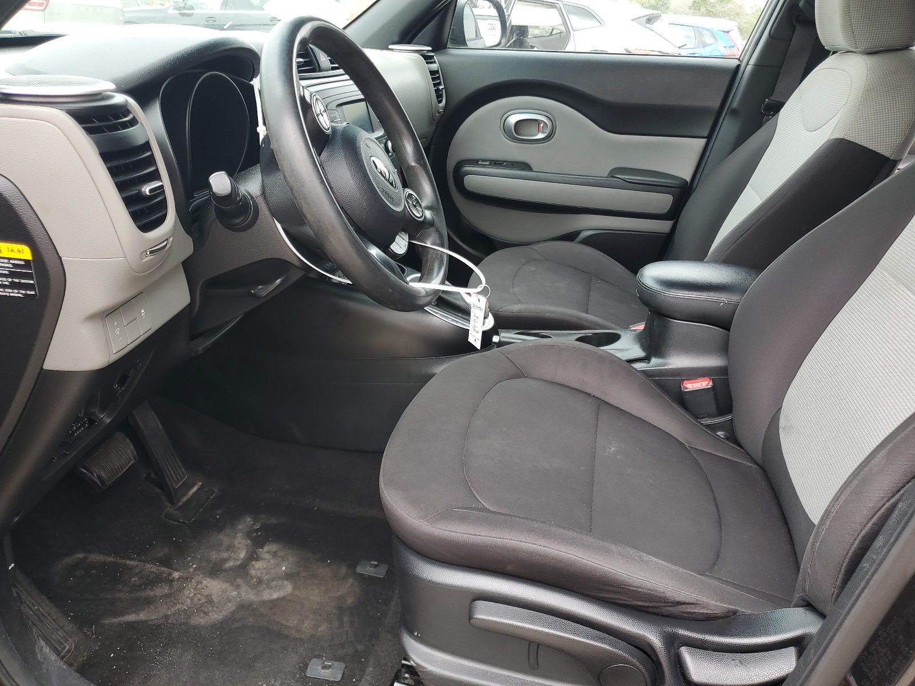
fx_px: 687
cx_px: 458
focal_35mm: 26
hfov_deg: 67.3
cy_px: 343
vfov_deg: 53.1
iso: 50
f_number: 1.5
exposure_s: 1/217
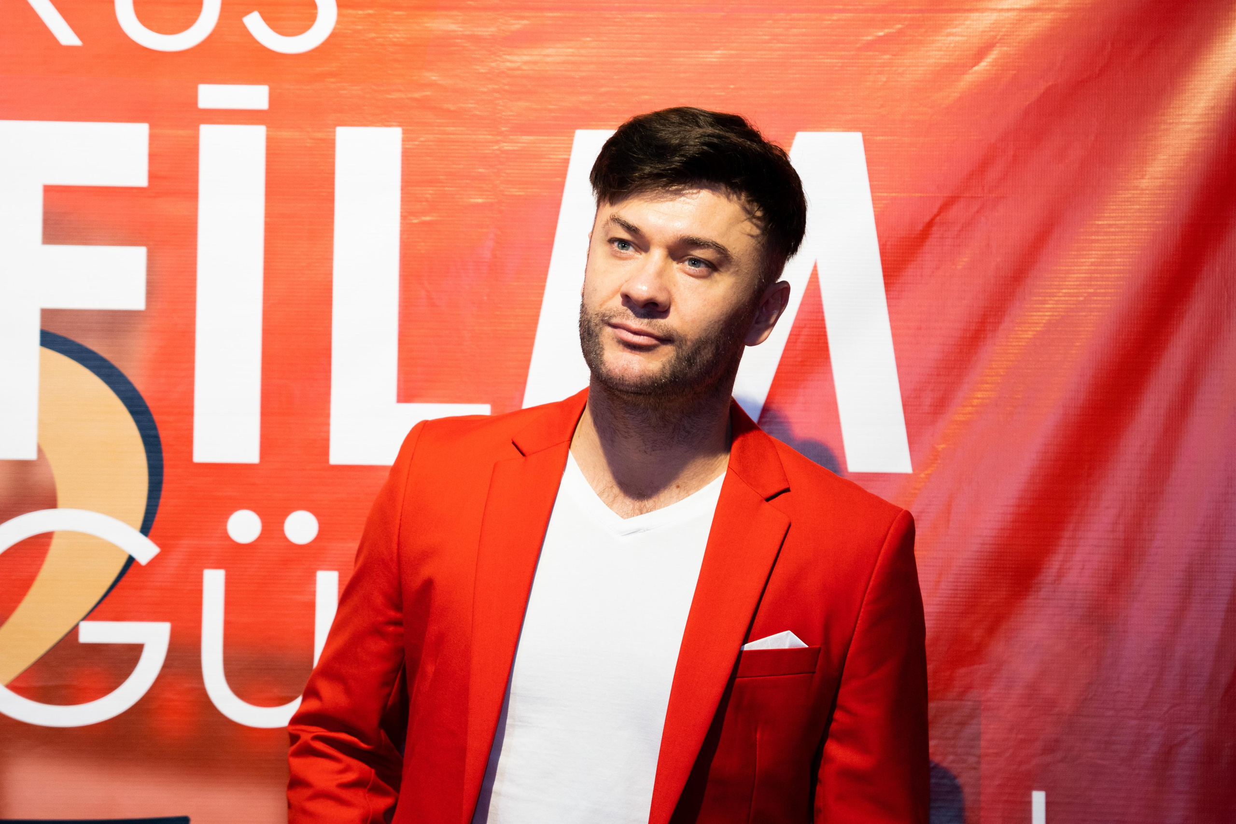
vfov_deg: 14.2
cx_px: 618
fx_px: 3311
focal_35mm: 96
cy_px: 412
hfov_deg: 21.1
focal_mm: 64.3
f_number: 2.8
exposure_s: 1/125
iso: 640
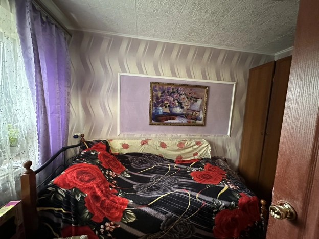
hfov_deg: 102.1
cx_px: 160
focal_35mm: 14
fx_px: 129
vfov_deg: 85.7
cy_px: 120
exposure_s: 1/30
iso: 1600
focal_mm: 2.22
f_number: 2.2
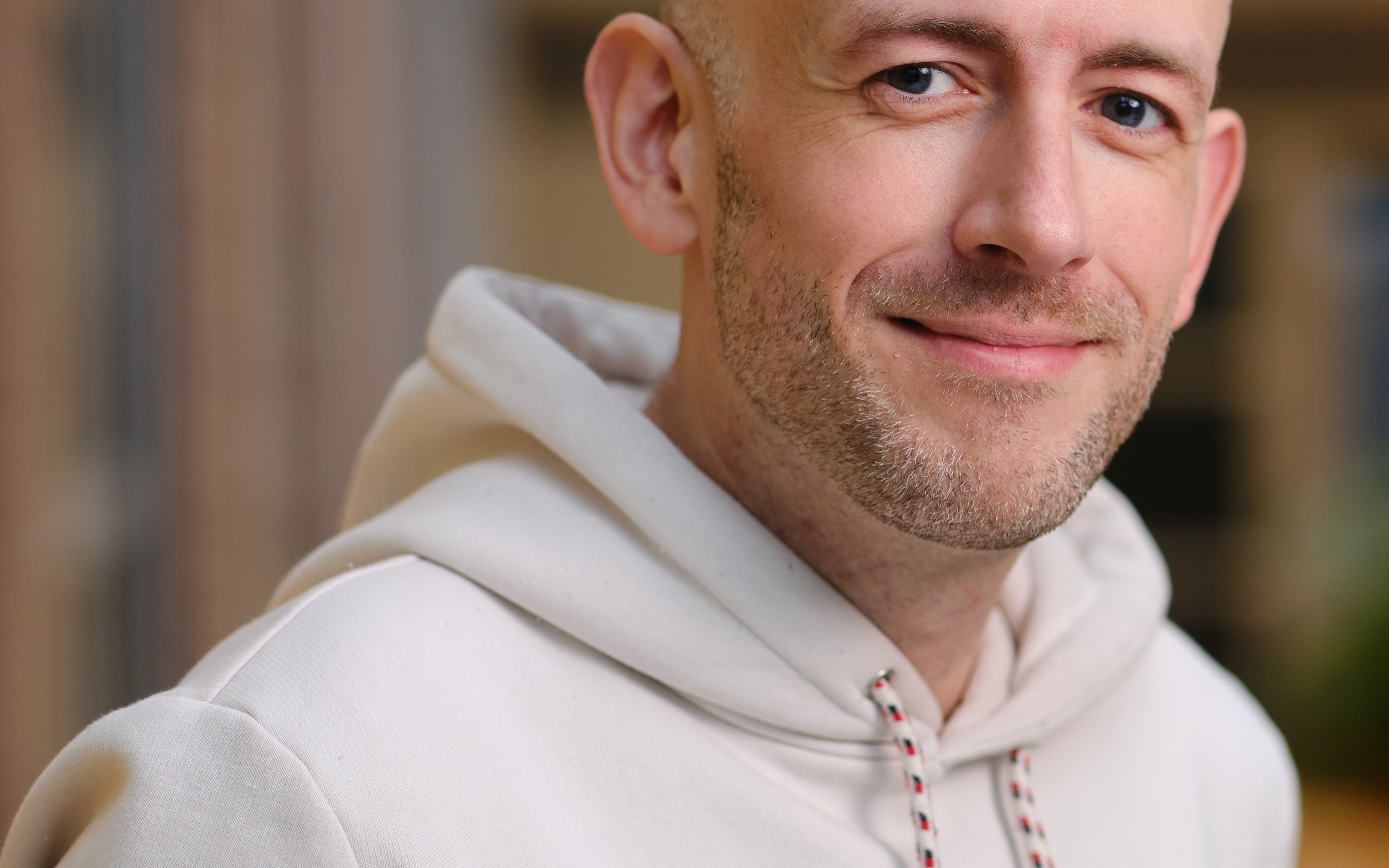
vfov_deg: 8.8
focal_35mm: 149
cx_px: 1341
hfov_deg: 13.9
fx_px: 5641
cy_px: 587
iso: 320
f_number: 2.2
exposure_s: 1/80
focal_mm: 80
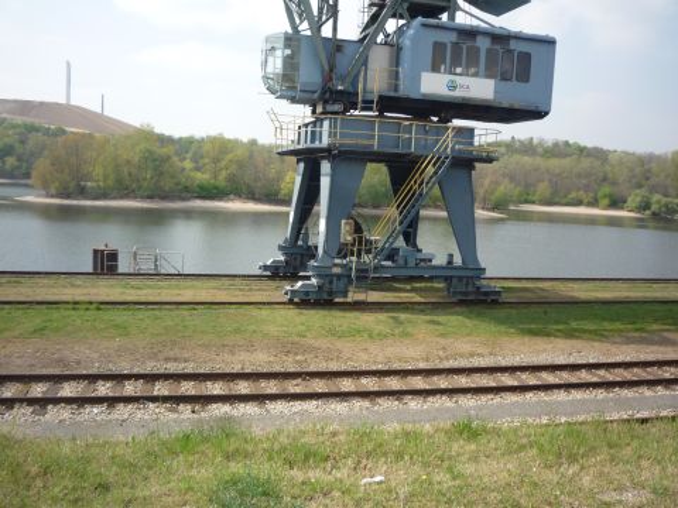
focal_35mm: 32
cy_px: 254
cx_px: 339
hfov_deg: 56.8
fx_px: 627
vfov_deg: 44.2
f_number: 4.5
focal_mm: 5.2
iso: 100
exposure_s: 1/400
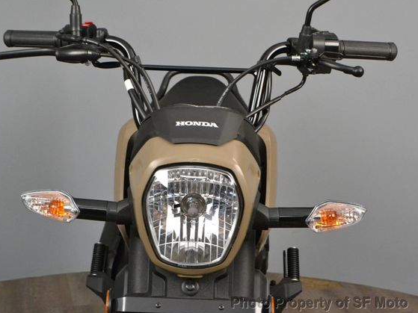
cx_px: 193
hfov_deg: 29.4
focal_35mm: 66
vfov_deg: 22.2
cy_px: 158
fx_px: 797
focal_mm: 40
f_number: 11
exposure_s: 1/60
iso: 3200
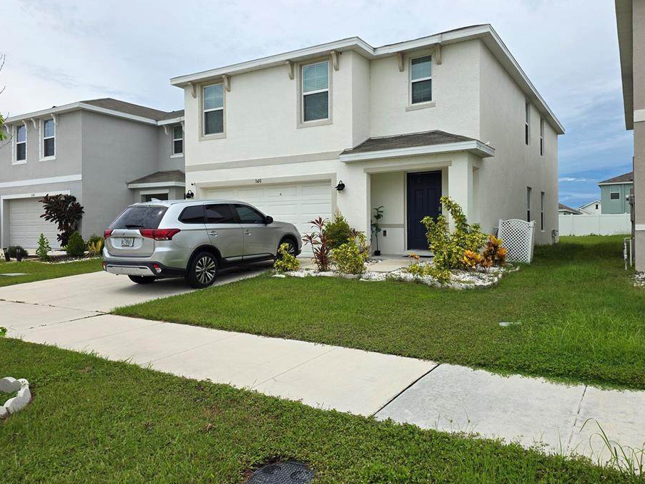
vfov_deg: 53.0
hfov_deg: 67.3
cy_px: 225
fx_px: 484
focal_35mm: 26
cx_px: 343
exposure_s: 1/7061
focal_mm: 6.25
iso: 80
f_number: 1.7
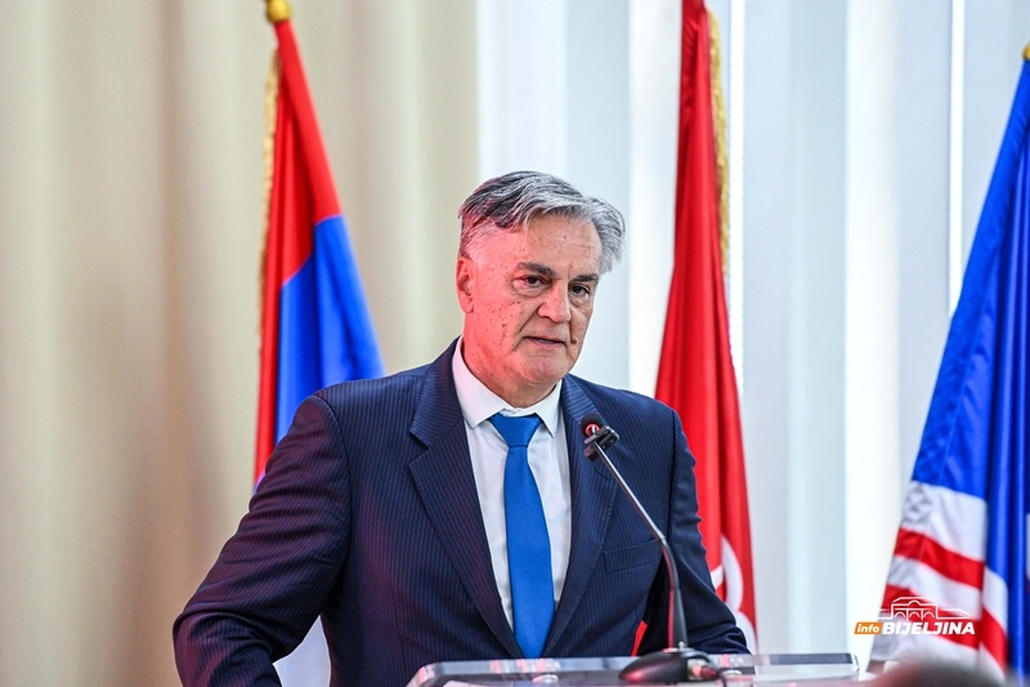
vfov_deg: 6.9
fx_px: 5721
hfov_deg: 10.3
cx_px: 515
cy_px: 344
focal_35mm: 200
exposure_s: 1/250
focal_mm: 200
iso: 3200
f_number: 2.8
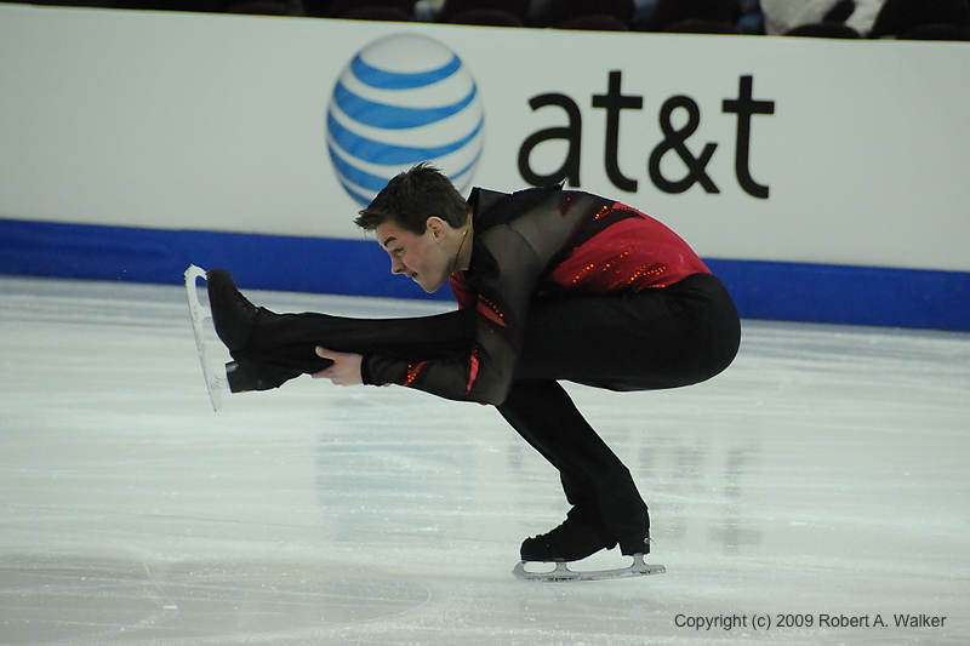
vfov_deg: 4.6
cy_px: 323
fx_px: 8081
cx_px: 485
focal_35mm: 300
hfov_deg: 6.9
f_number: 5.6
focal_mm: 200
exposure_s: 1/1000
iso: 3200
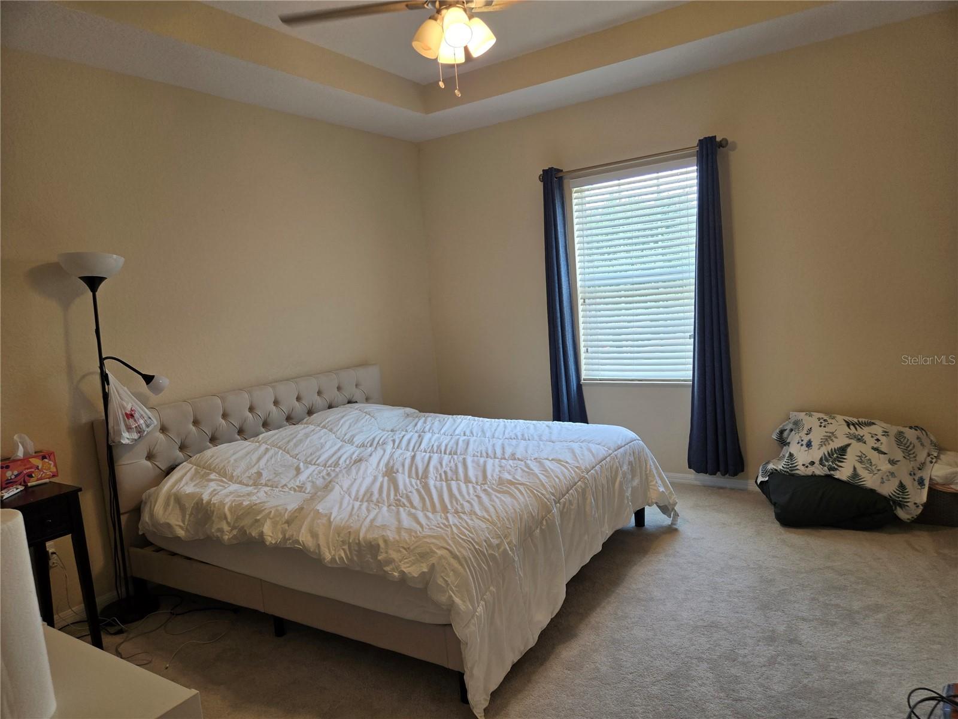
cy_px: 360
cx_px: 479
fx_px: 637
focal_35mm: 23
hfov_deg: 73.9
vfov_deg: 58.9
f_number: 1.8
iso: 64
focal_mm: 5.4
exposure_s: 1/120
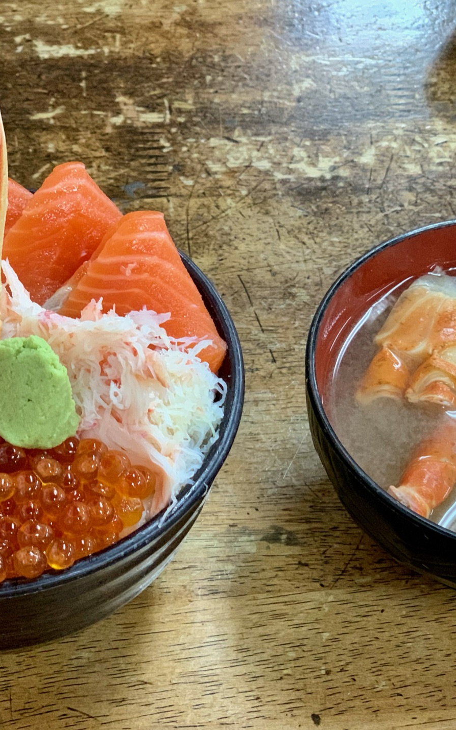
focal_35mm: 79
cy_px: 384
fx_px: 1571
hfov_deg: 16.5
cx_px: 228
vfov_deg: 26.1
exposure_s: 1/50
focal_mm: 6
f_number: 2.4
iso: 250
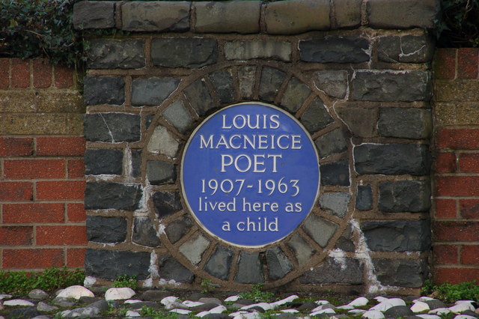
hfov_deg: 6.9
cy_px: 160
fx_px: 3989
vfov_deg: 4.6
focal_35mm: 300
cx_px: 240
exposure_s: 1/80
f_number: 8
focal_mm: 200
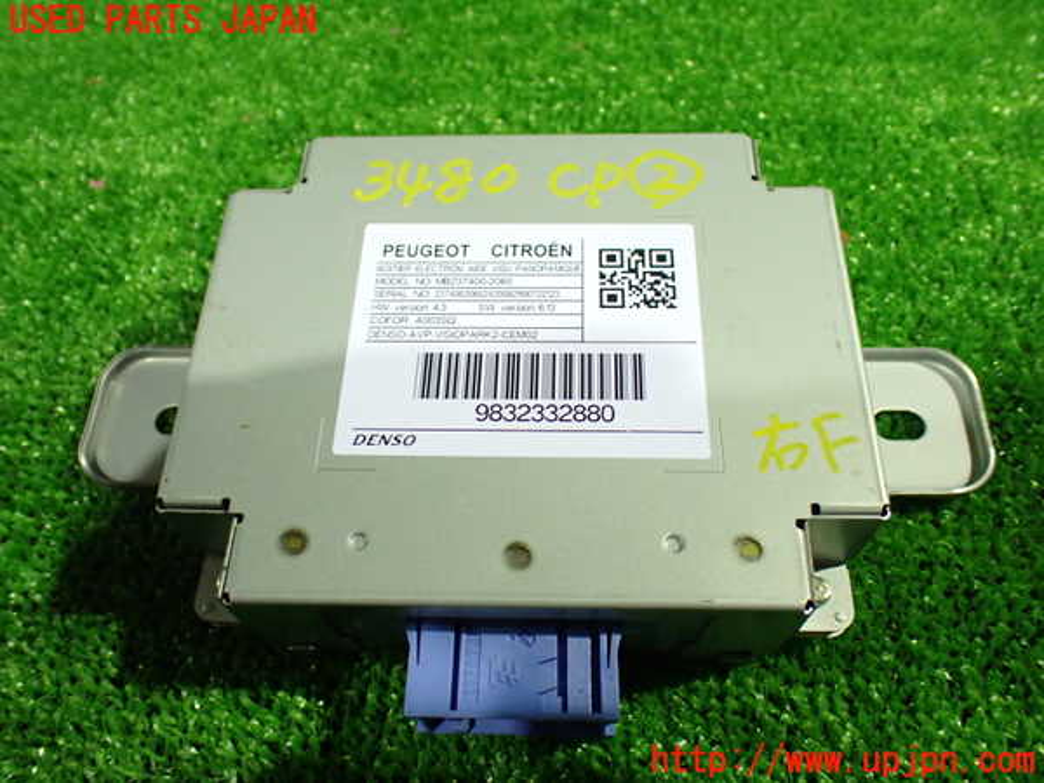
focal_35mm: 30
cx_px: 522
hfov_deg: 60.0
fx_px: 905
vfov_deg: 46.8
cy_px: 392
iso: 800
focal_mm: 5.4
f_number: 2.3
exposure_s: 1/50
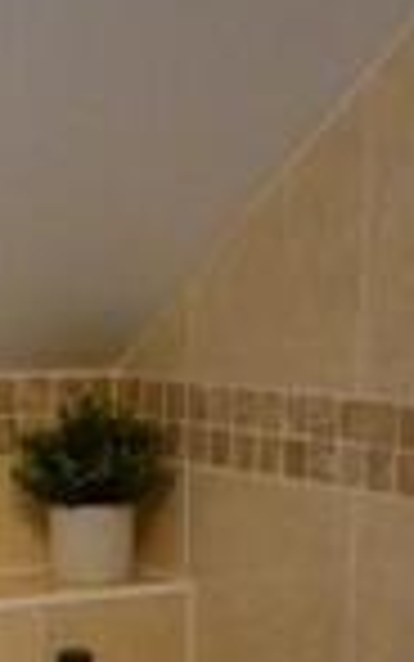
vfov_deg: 18.8
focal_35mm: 105
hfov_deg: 12.4
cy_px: 790
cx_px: 47
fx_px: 1894
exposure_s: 1/60
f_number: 2.8
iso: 400
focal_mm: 4.5
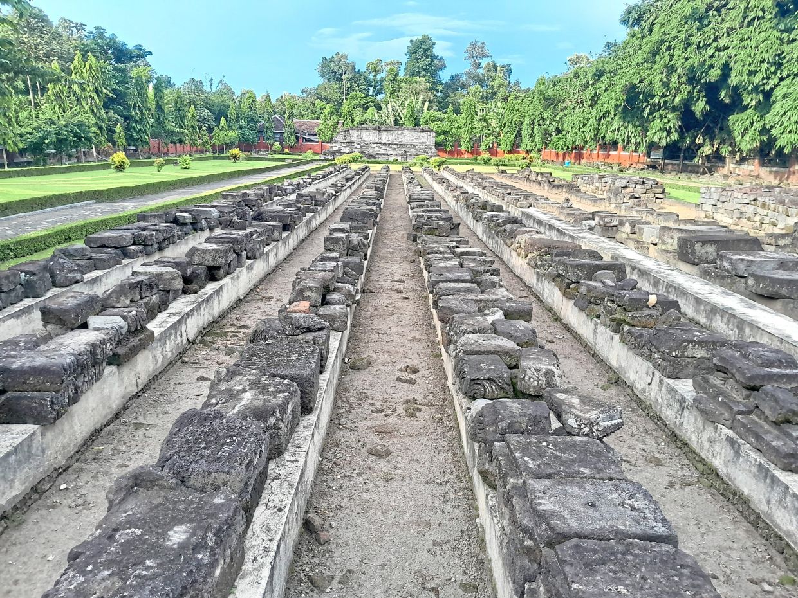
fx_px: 599
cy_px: 299
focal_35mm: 26
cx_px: 399
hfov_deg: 67.3
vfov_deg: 53.1
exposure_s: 1/100
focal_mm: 3.98
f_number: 1.8
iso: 40
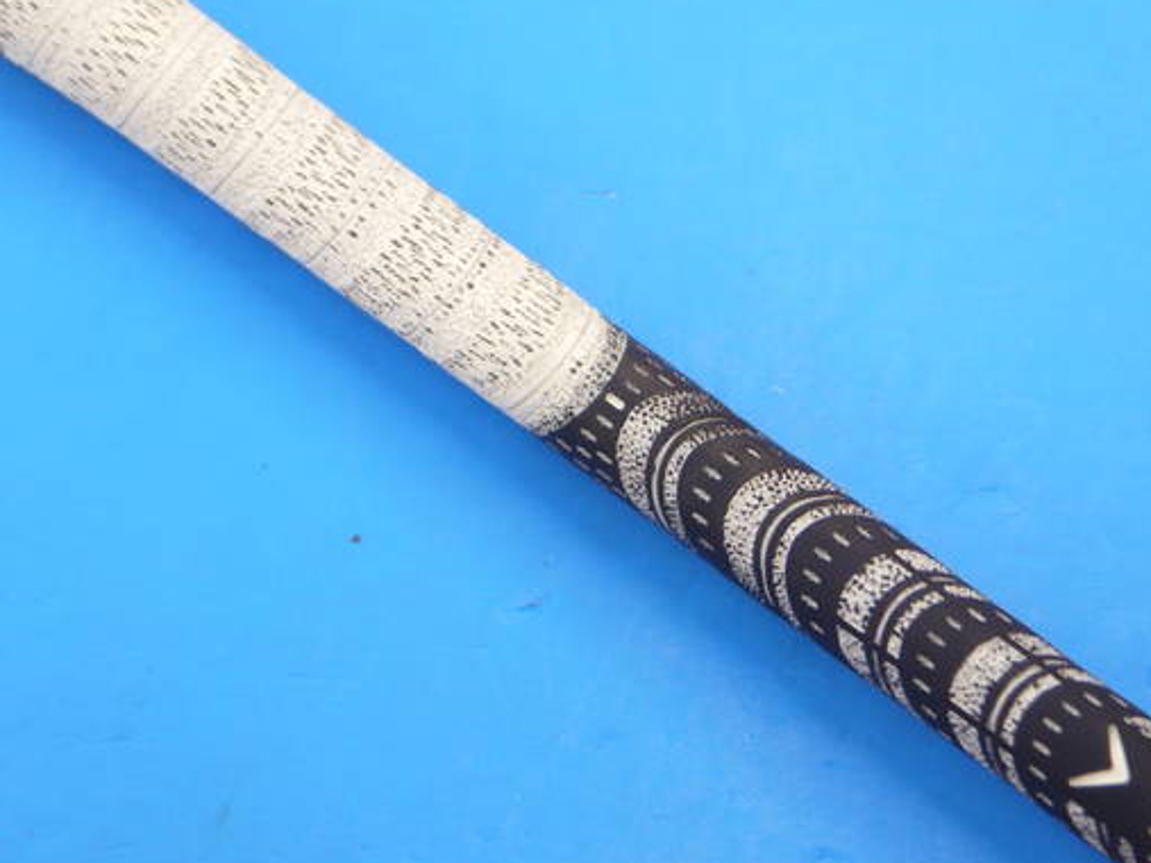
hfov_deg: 18.6
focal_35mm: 106
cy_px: 334
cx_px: 579
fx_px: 3524
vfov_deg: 13.9
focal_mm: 42
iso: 640
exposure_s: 1/80
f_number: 5.6
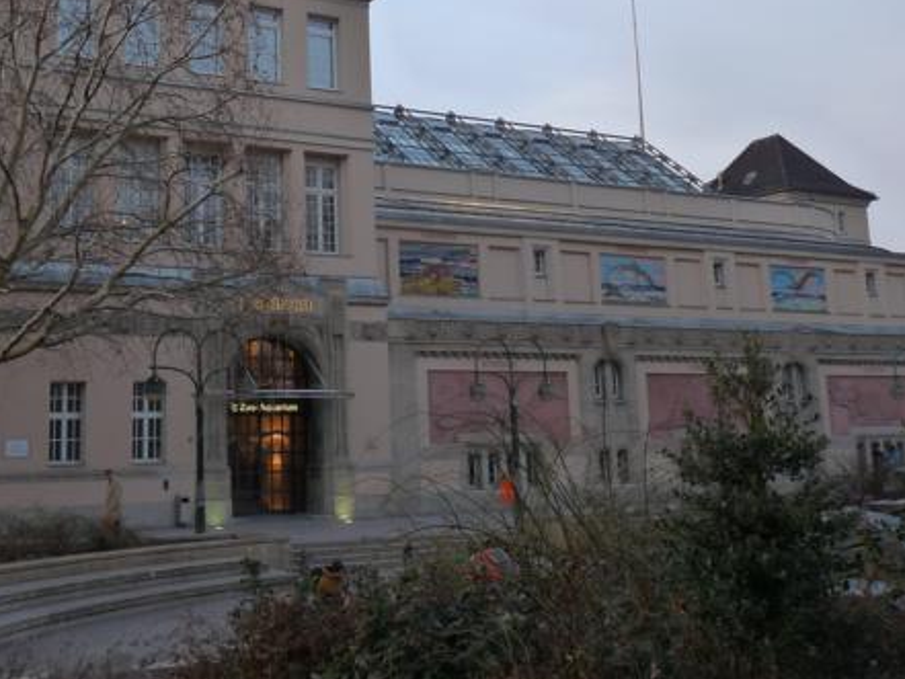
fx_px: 1281
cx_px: 322
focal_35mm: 49
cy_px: 178
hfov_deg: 38.6
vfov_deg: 29.3
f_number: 2.8
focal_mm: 4.8
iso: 160
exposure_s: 1/80
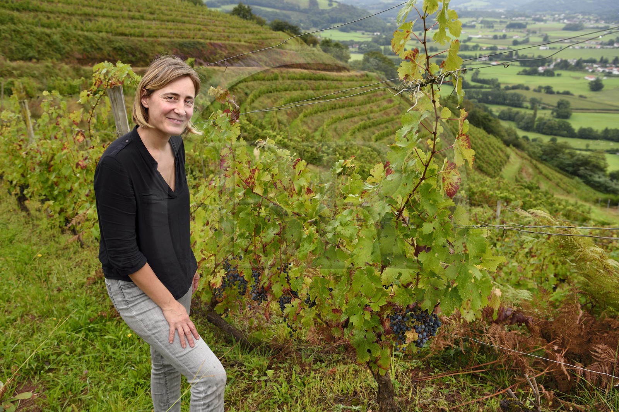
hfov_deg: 58.8
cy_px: 206
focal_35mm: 32
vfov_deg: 41.0
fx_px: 550
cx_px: 310
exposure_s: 1/250
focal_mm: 32
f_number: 6.3
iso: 200
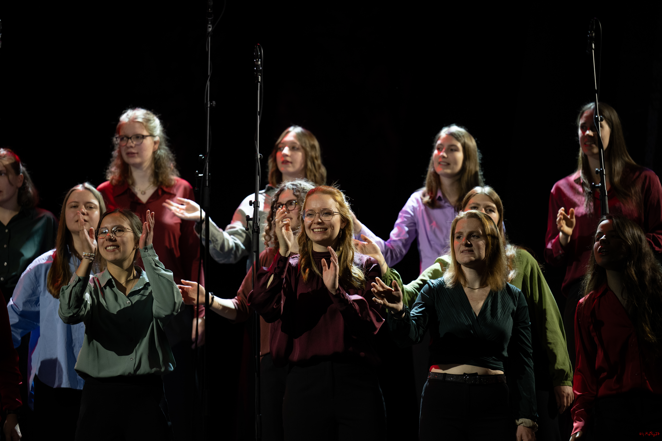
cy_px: 218
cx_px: 335
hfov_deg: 10.7
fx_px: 3549
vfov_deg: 7.1
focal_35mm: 193
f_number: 3.2
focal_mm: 190
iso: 1000
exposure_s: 1/500
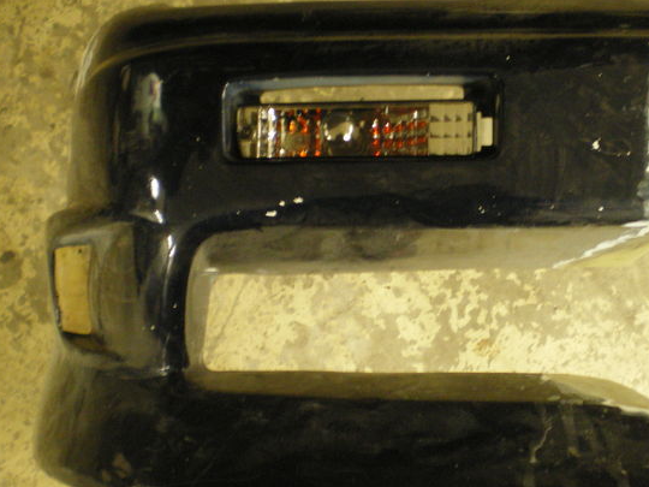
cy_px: 238
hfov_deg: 42.0
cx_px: 371
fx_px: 844
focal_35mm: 45
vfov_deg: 32.2
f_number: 3.1
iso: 400
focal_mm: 6.3
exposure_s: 1/13
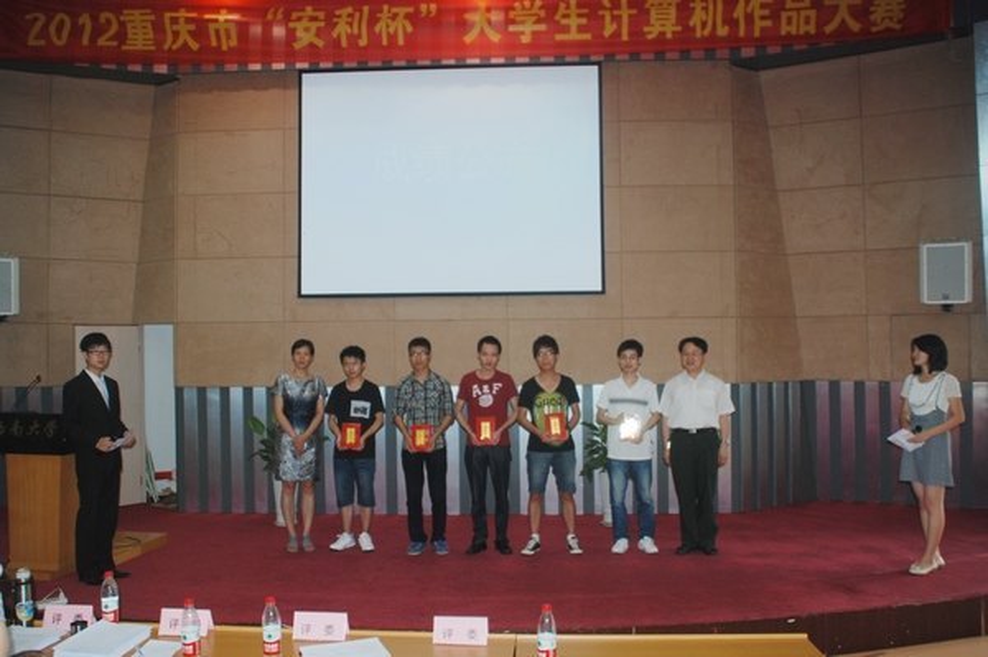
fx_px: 823
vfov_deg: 43.5
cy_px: 328
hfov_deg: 62.0
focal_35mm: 30
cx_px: 494
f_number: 3.8
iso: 200
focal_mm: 20
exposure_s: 1/60
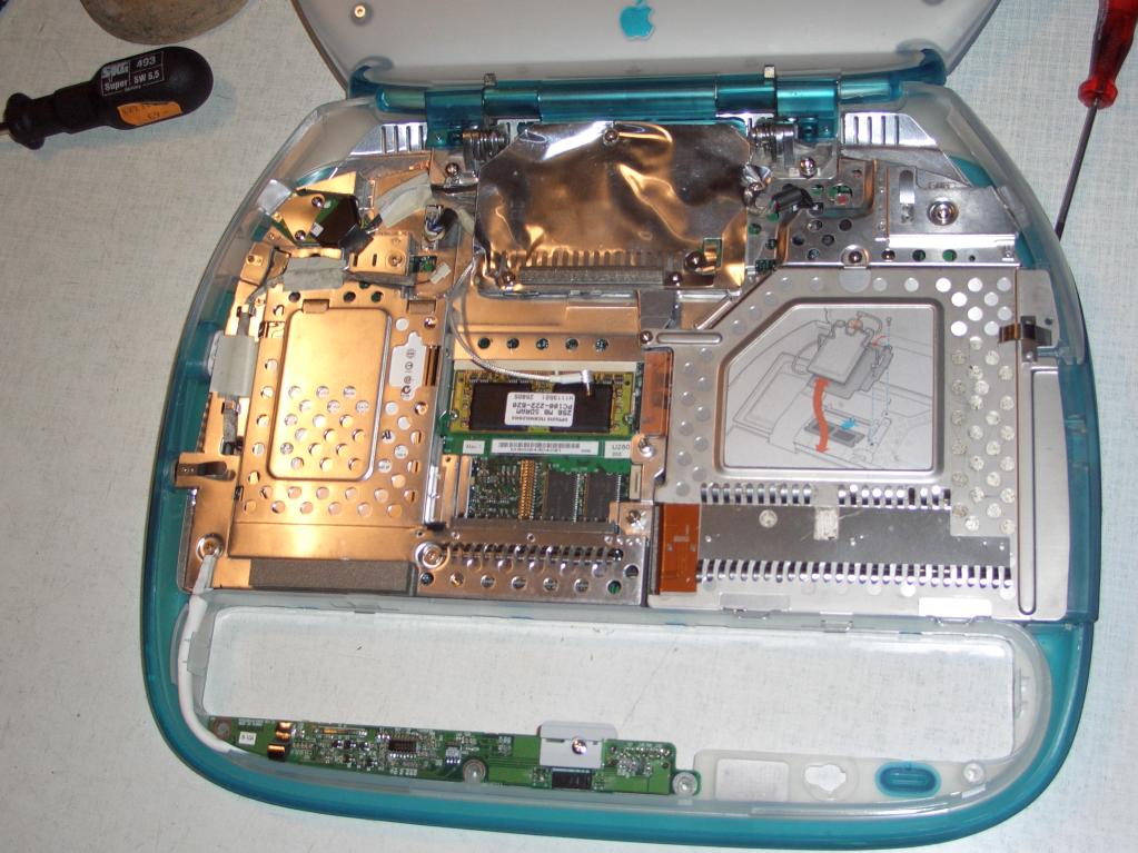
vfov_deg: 33.6
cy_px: 426
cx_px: 569
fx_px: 1413
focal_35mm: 43
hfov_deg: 43.9
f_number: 3
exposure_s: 1/60
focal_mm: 9.2
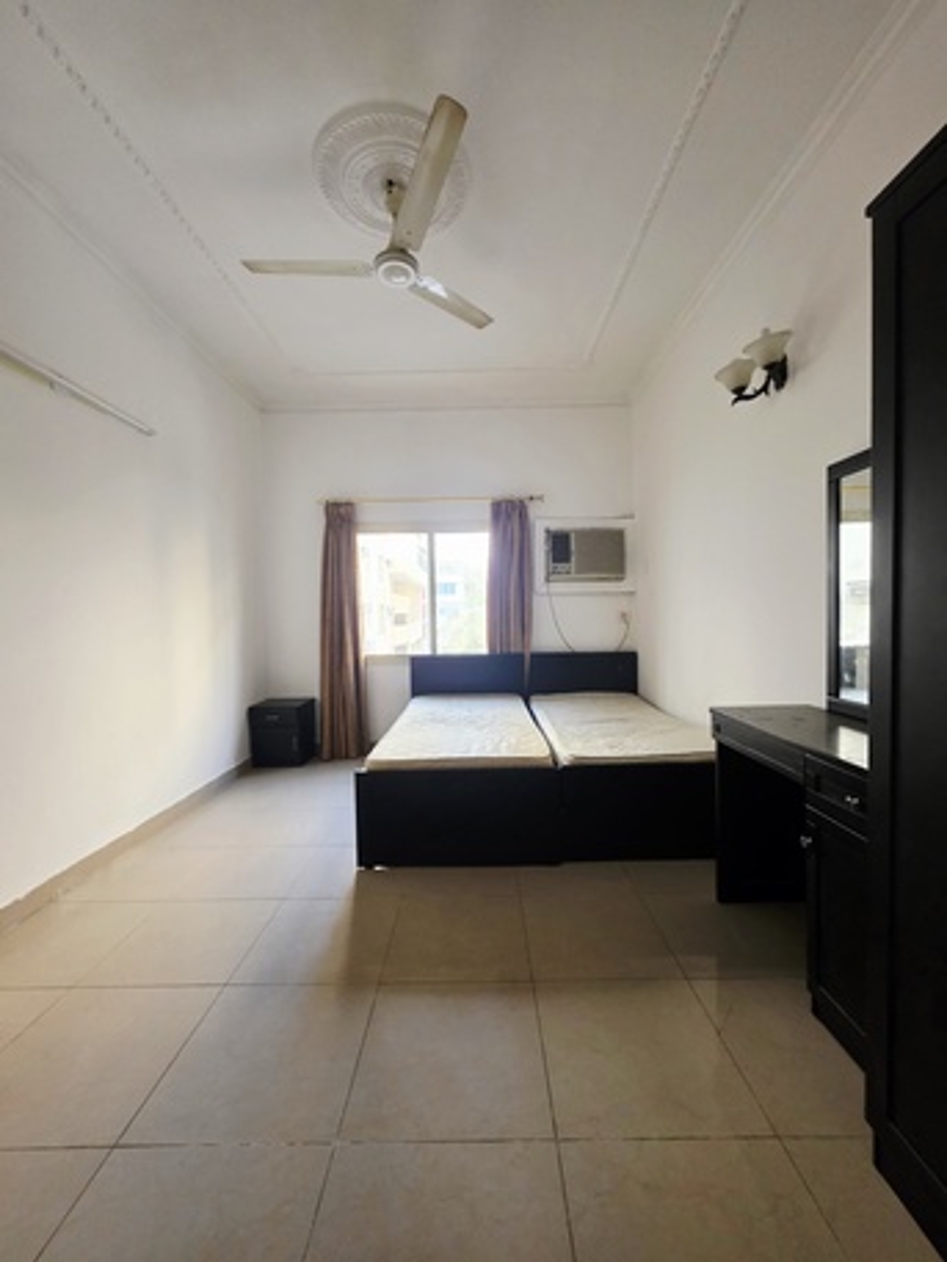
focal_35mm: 13
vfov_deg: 106.2
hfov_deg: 89.9
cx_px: 474
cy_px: 631
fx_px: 474
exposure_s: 1/50.3
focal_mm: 2.2
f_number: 1.9
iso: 320
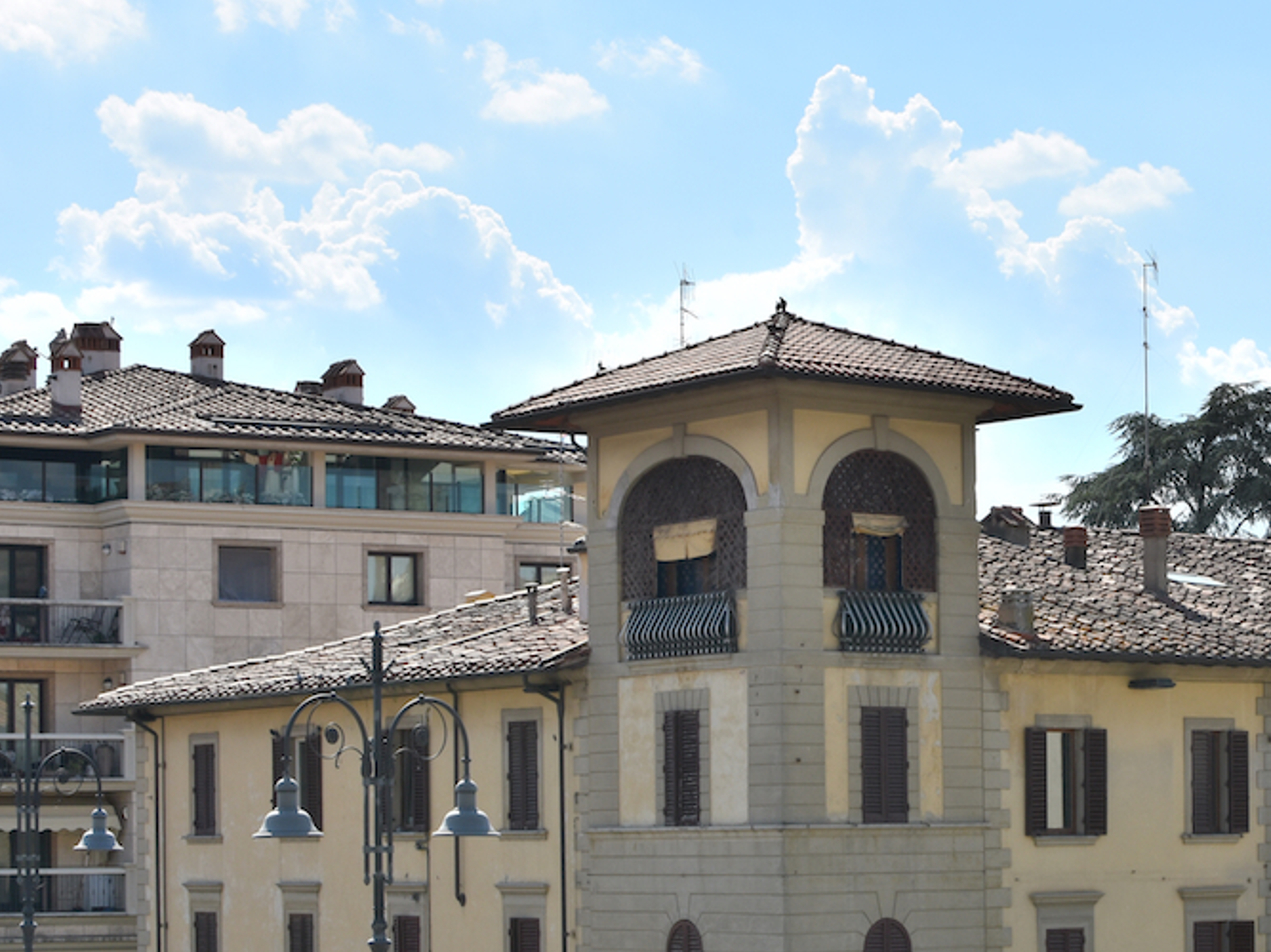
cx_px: 892
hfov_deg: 20.2
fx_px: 3558
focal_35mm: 97
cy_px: 792
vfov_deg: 15.1
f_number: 10
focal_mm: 35
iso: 100
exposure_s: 1/250
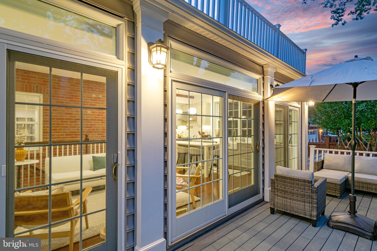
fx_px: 199
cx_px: 188
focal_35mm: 19
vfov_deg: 64.6
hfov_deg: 86.9
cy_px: 126
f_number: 8
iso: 250
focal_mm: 19
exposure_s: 1/1.67
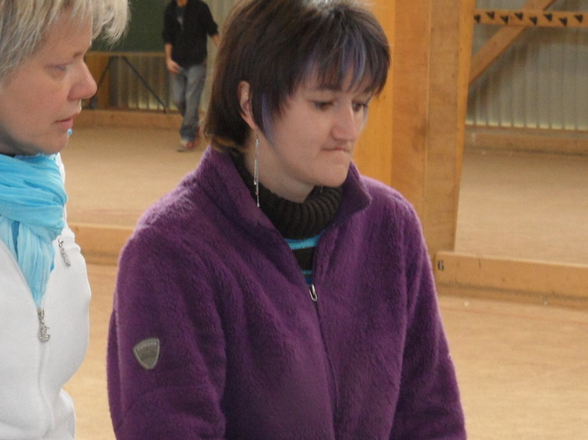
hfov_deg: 10.2
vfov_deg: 7.6
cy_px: 184
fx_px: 3294
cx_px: 214
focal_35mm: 194
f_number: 4.4
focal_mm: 20
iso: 320
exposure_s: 1/60
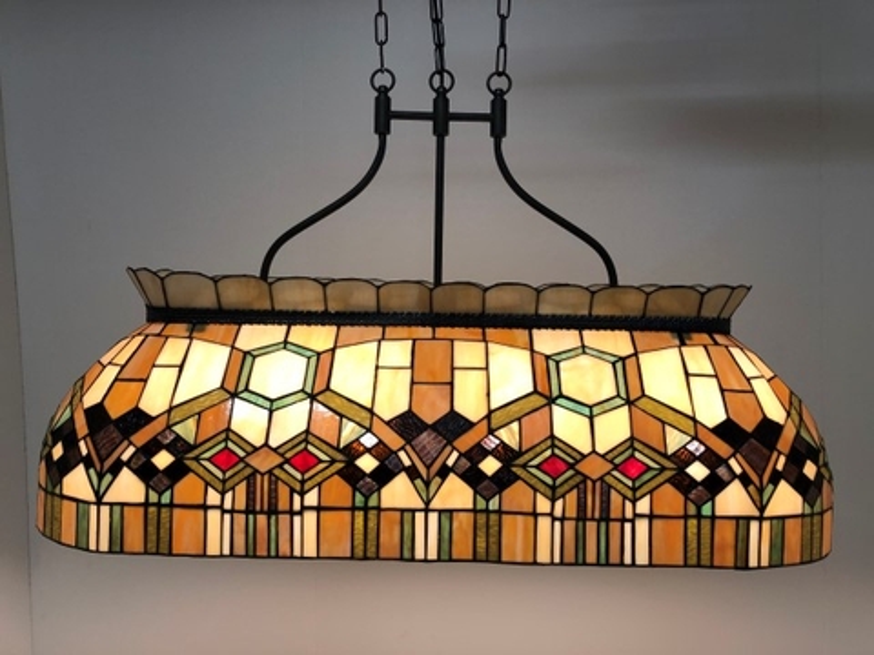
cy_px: 328
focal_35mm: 28
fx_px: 707
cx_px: 437
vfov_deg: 49.7
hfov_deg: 63.4
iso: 32
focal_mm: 4
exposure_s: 1/33
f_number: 1.8
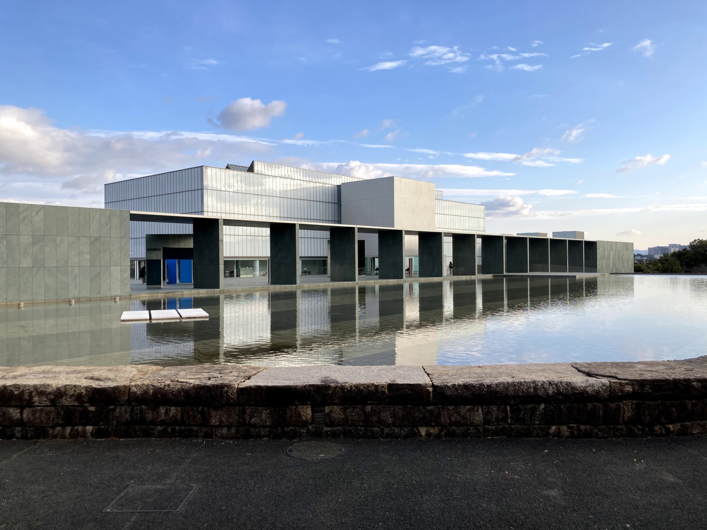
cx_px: 354
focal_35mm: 28
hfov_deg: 63.4
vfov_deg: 49.7
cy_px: 265
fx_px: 572
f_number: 1.8
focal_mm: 3.99
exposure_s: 1/1056
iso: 20
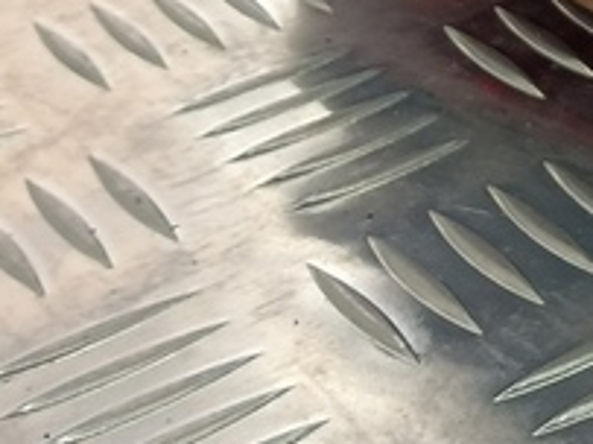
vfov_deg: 12.1
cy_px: -254
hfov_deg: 14.3
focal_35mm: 116
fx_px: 1986
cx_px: 1171
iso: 92
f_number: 1.6
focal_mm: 4.11
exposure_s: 1/50
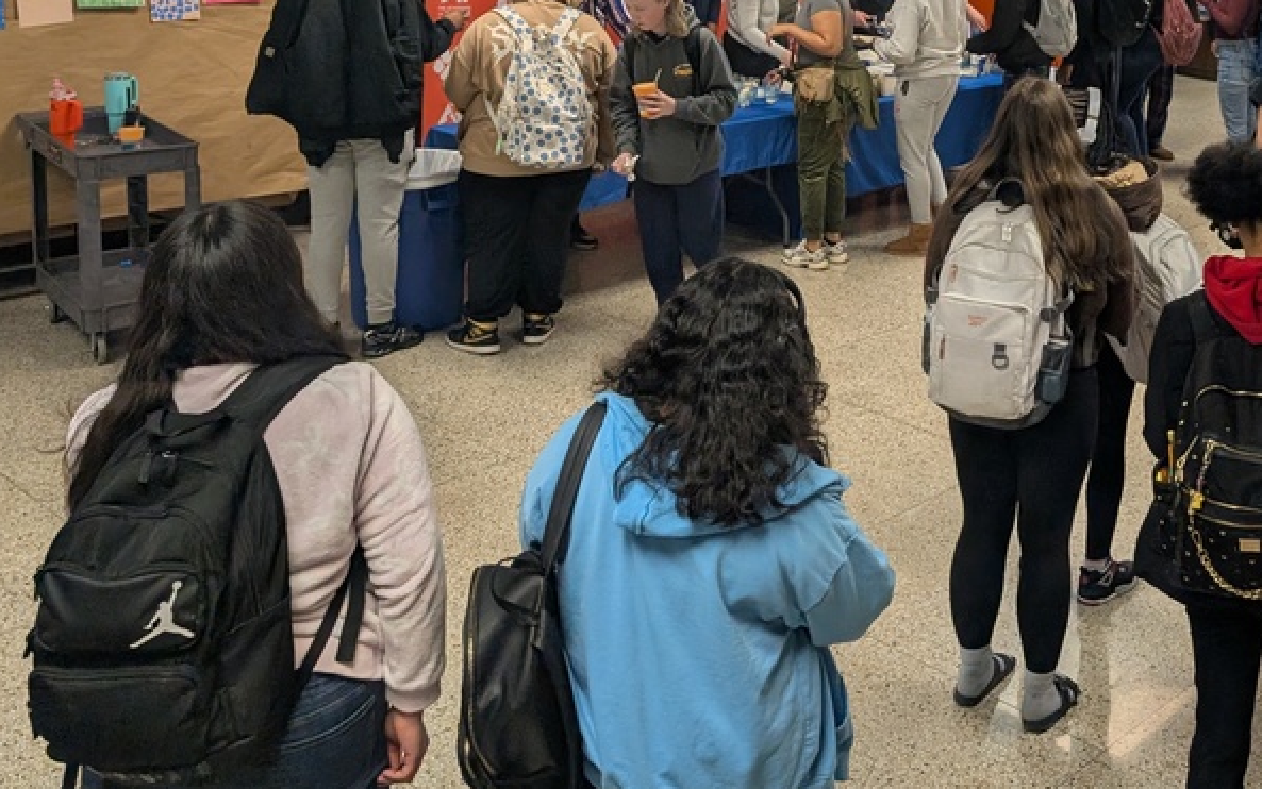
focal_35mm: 44
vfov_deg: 27.6
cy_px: 1
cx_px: 934
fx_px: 1514
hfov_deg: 43.9
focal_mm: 6.9
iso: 154
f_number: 1.68
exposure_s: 1/120
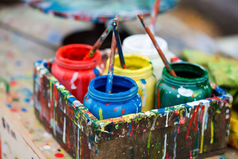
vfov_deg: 13.1
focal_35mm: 105
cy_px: 80
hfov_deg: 19.4
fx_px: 695
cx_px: 119
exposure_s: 1/400
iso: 100
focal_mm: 105
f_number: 4
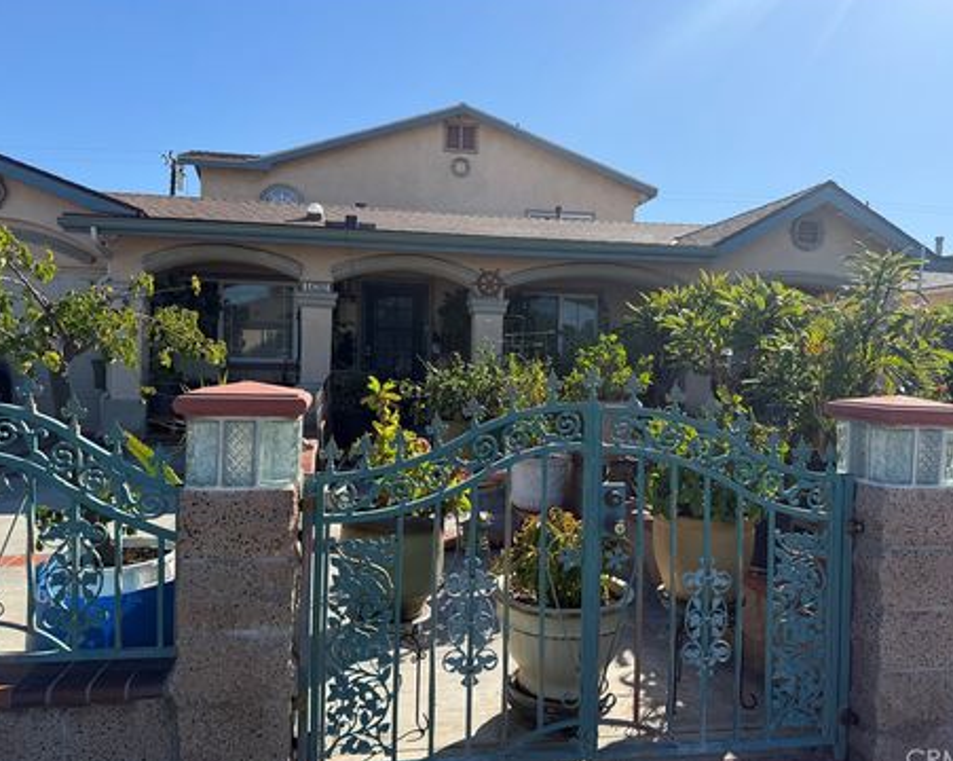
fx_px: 733
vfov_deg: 54.9
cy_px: 377
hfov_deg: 66.1
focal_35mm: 26
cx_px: 484
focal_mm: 6.76
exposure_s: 1/3584
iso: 80
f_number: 1.78
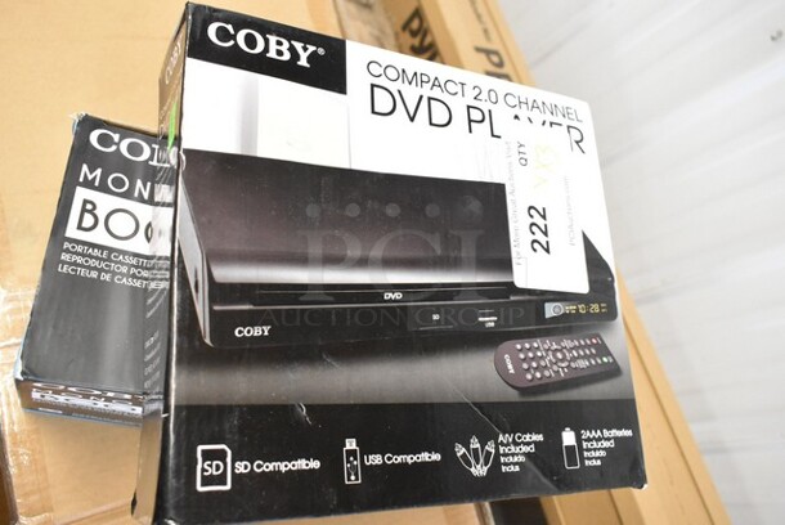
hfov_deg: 59.4
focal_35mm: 32
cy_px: 262
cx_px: 392
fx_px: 688
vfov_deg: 41.8
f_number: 5.6
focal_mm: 21
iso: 5600
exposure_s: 1/125
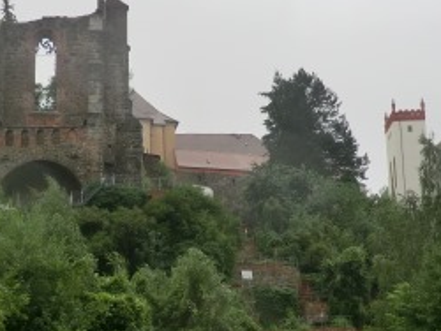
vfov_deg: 21.4
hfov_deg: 28.5
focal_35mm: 68
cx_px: 238
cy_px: 253
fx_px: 867
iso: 64
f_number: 3.6
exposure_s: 1/250
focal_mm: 6.1
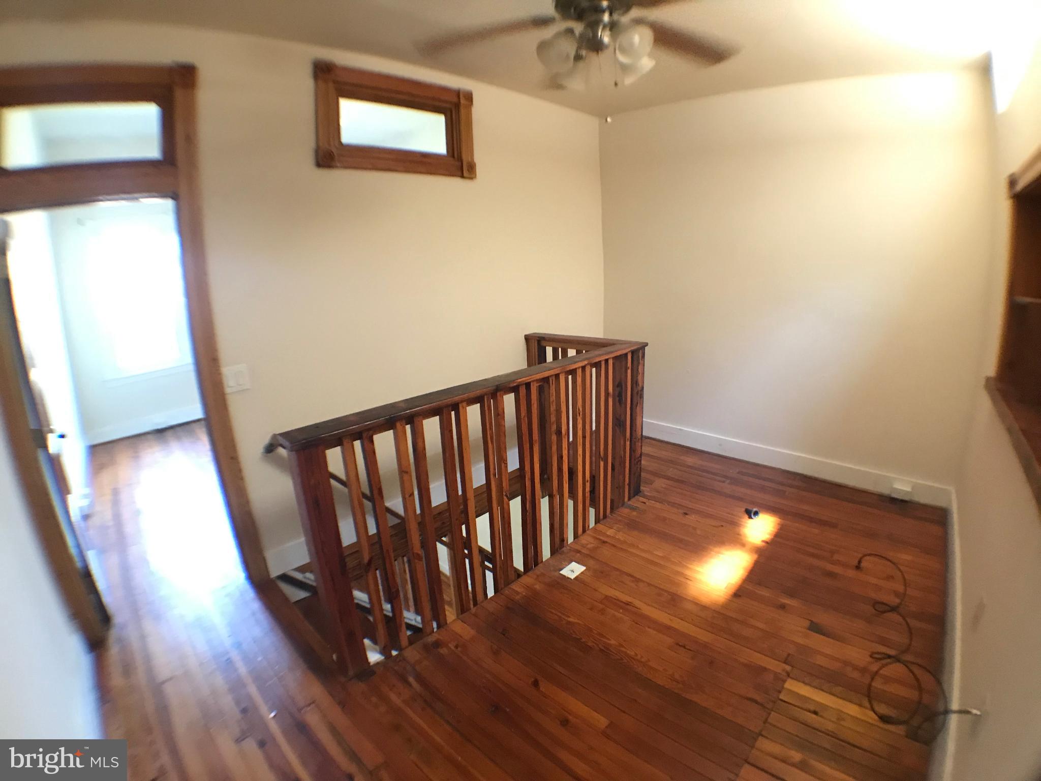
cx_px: 520
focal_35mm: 28
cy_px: 390
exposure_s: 1/15
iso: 80
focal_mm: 3.99
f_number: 1.8
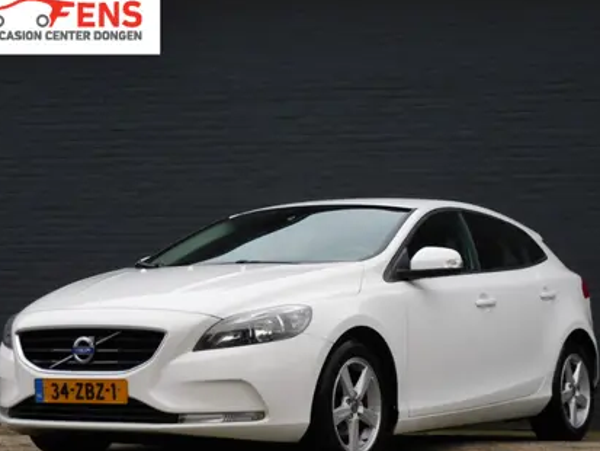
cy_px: 237
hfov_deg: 21.1
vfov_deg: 15.9
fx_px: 1612
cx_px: 292
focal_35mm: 93
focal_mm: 14.3
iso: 125
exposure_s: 1/125
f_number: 4.5
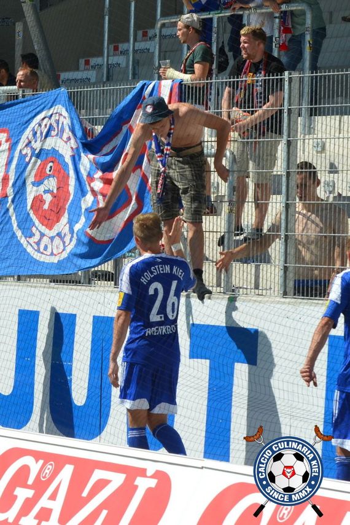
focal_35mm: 105
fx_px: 1531
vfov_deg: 19.5
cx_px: 175
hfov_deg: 13.0
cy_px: 262
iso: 400
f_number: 7.1
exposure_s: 1/2000
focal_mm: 70
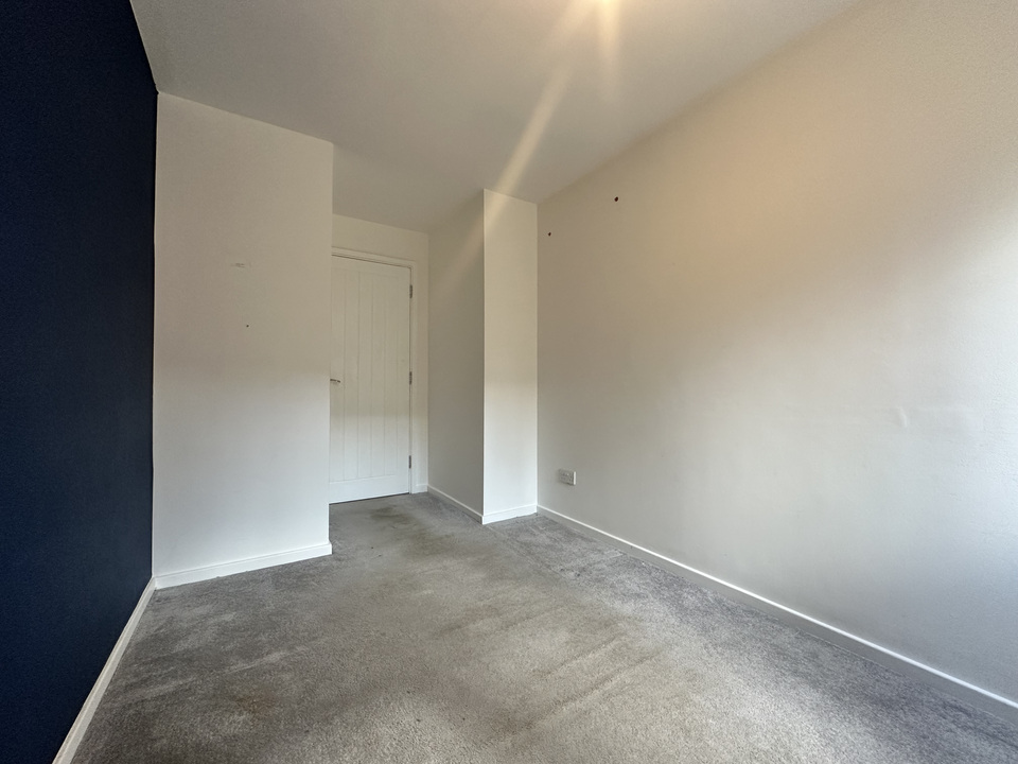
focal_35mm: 14
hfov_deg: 102.1
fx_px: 412
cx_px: 509
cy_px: 382
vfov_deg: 85.7
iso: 200
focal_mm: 2.22
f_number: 2.2
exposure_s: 1/99
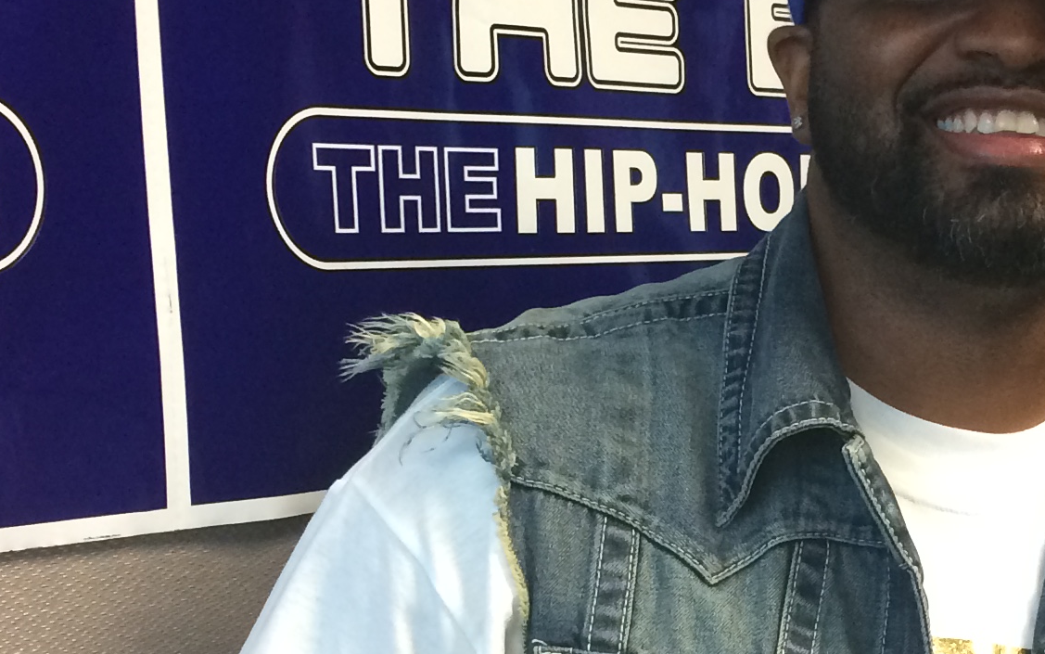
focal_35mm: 89
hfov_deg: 22.8
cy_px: 457
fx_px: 2535
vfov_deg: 14.7
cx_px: 896
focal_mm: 4.15
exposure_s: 1/30
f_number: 2.2
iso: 125
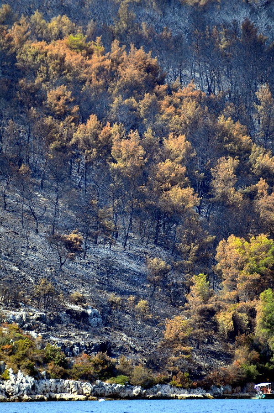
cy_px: 206
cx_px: 137
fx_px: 5157
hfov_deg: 3.0
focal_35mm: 450
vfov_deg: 4.6
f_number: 5.6
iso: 640
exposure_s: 1/1600
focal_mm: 300
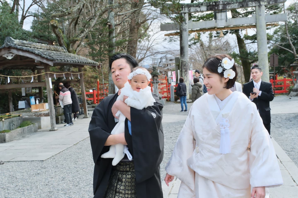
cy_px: 99
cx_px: 149
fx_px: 315
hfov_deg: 50.7
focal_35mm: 38
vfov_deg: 35.1
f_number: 9
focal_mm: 25.1
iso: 800
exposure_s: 1/200
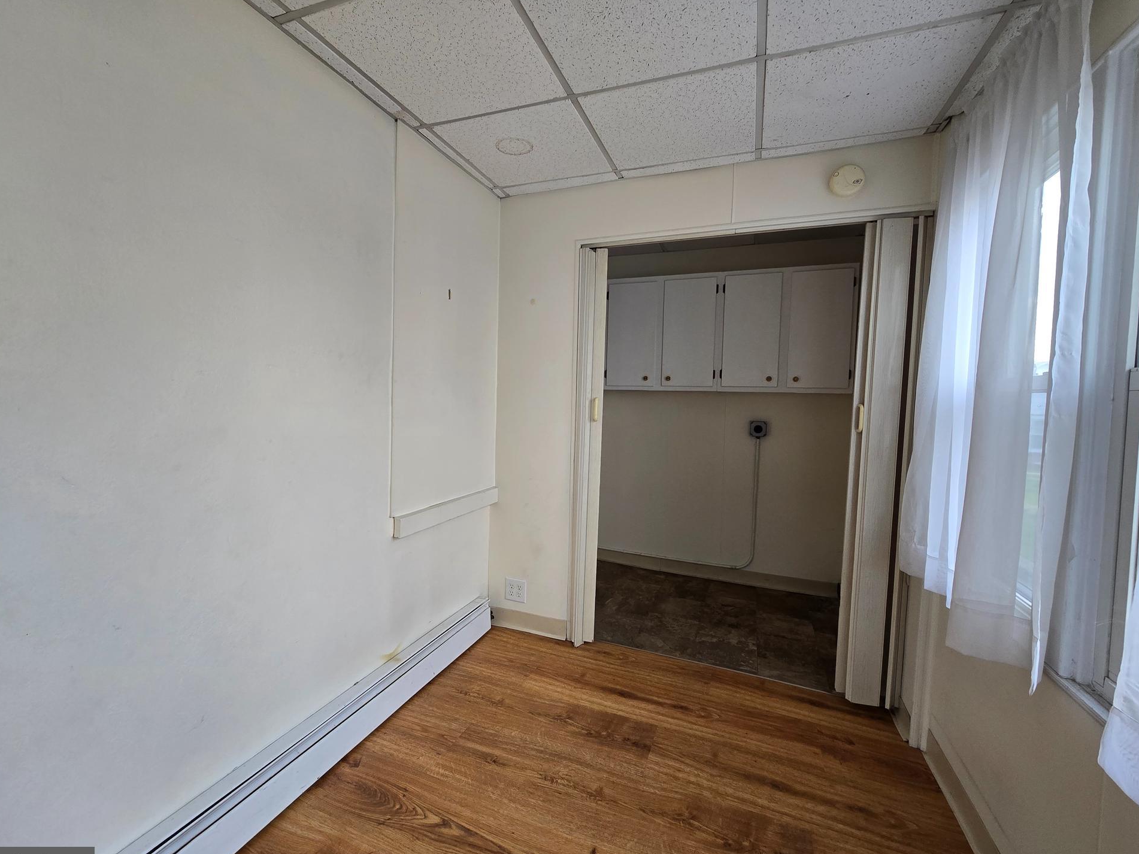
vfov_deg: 85.6
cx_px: 558
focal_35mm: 14
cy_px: 436
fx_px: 461
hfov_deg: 102.1
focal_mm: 2.2
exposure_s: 1/60
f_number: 2.2
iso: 125
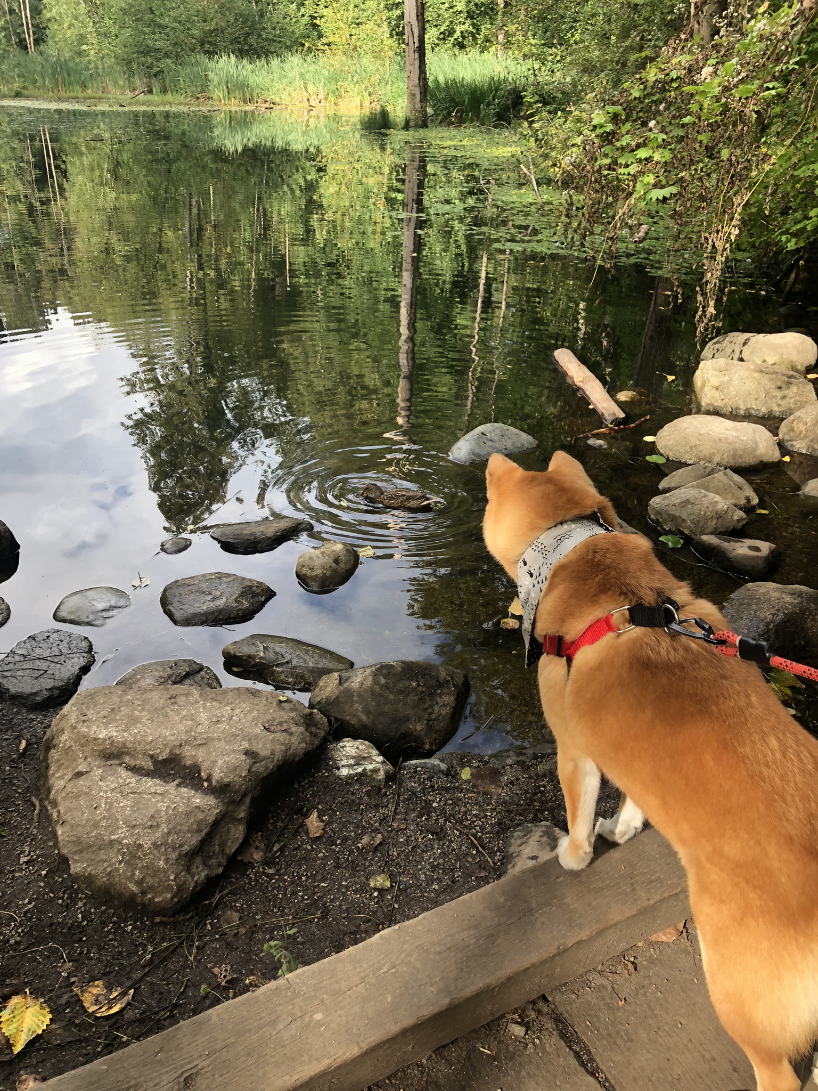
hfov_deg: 49.7
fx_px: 882
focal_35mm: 28
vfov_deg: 63.4
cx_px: 409
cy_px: 546
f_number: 1.8
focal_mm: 3.99
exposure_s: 1/129
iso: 20
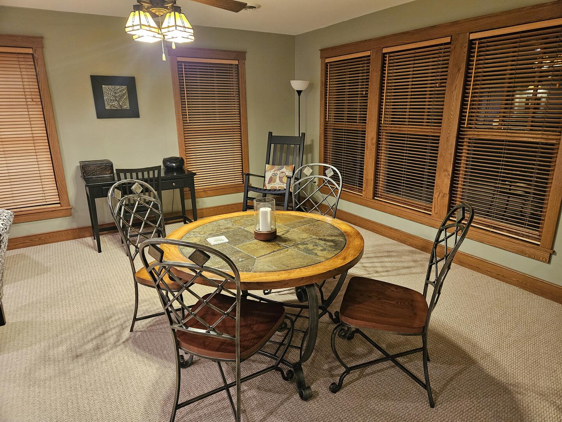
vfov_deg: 58.9
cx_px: 281
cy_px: 211
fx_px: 373
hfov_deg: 73.9
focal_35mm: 23
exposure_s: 1/40
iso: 500
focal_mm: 5.4
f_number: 1.8
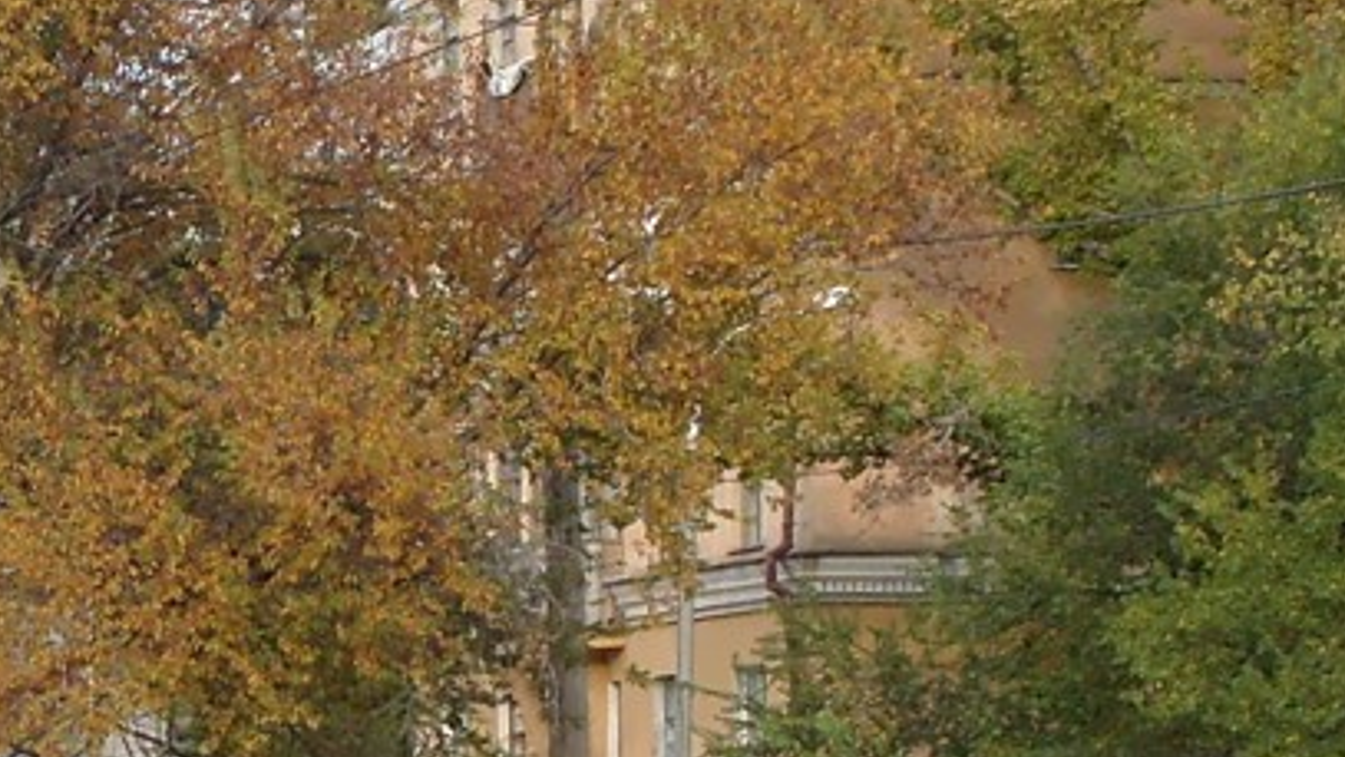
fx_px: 4886
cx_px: -334
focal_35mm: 137
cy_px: 575
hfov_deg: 15.1
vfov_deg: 8.8
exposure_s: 1/250
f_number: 4.4
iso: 80
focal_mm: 11.1
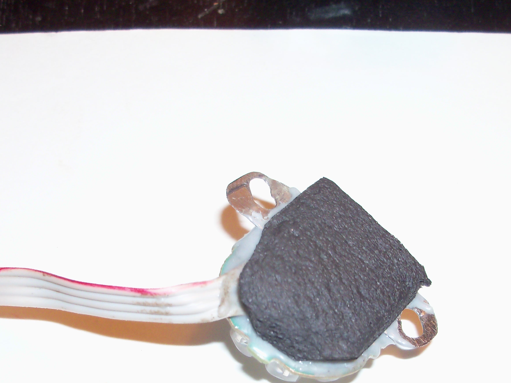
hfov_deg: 32.2
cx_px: 252
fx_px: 886
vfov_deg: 24.0
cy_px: 315
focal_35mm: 60
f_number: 3
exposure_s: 1/30
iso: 100
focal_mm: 6.3
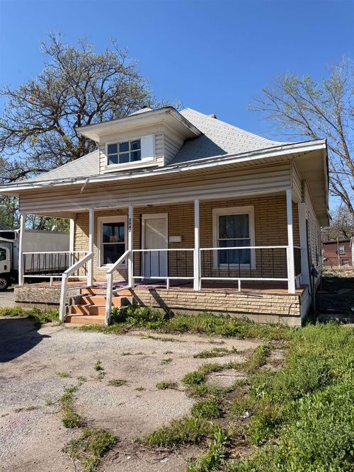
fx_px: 327
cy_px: 236
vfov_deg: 71.6
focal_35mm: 24
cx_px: 177
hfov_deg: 56.8
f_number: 1.78
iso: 80
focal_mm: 6.76
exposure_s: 1/3759
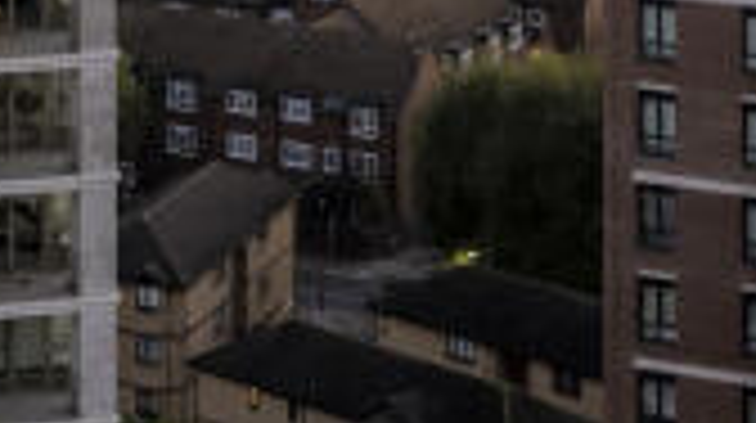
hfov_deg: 11.0
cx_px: -144
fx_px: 3844
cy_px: -1109
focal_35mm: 192
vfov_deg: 5.6
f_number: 5.6
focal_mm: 30
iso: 400
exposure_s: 1/45
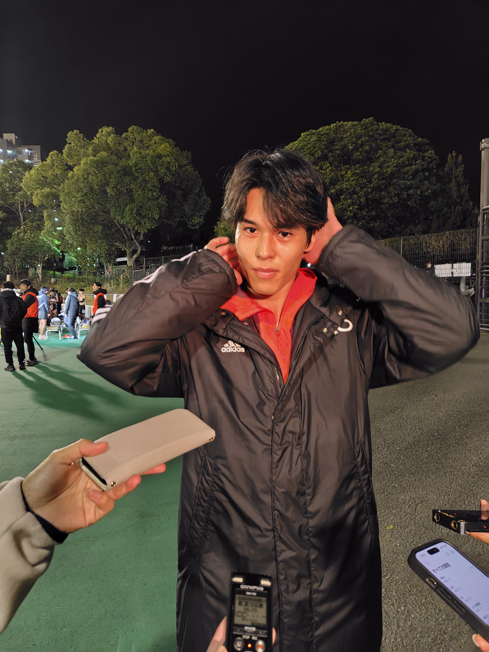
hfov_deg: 58.9
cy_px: 326
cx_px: 244
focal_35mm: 23
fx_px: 433
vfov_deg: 73.9
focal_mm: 5.6
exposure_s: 1/40
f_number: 1.9
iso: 1857
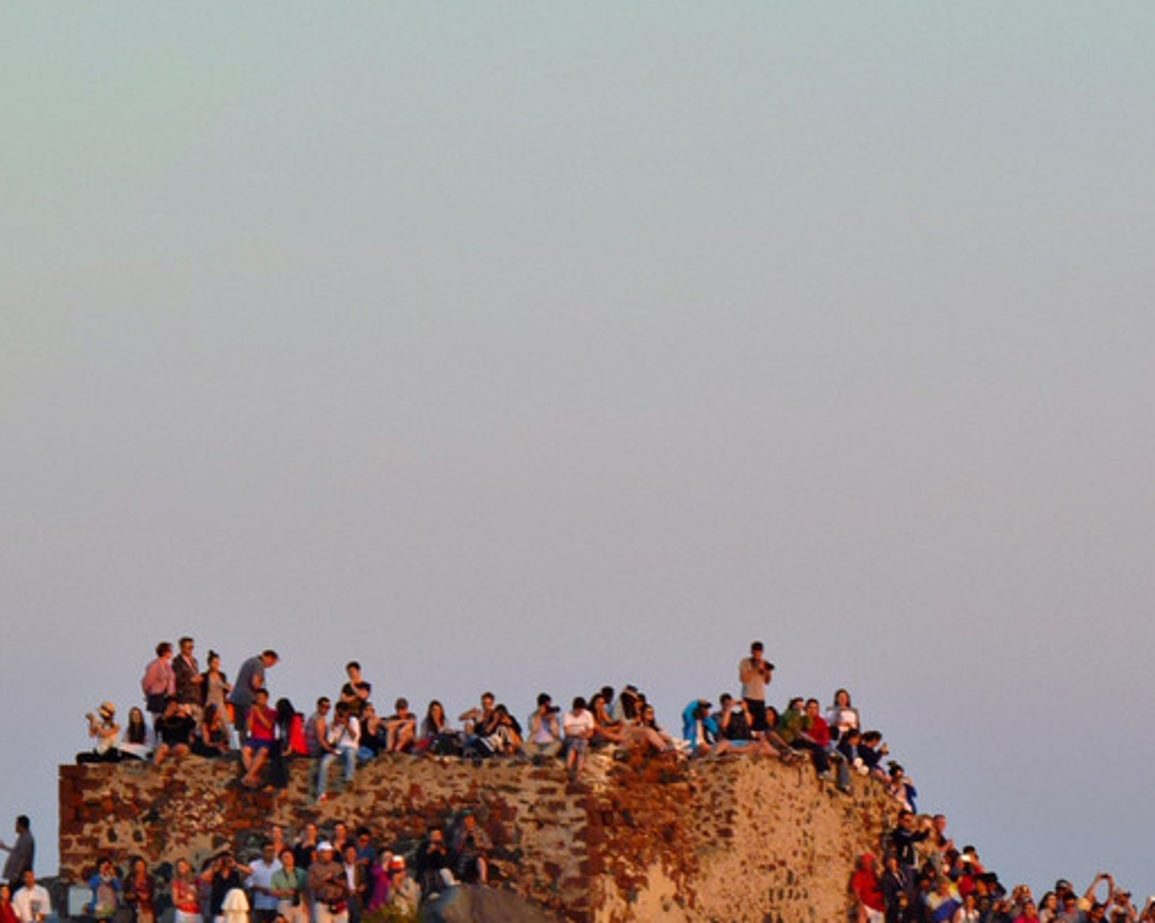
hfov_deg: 6.1
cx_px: 711
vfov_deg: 4.9
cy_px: 948
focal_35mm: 315
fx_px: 10762
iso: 80
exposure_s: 1/100
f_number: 3.6
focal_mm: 23
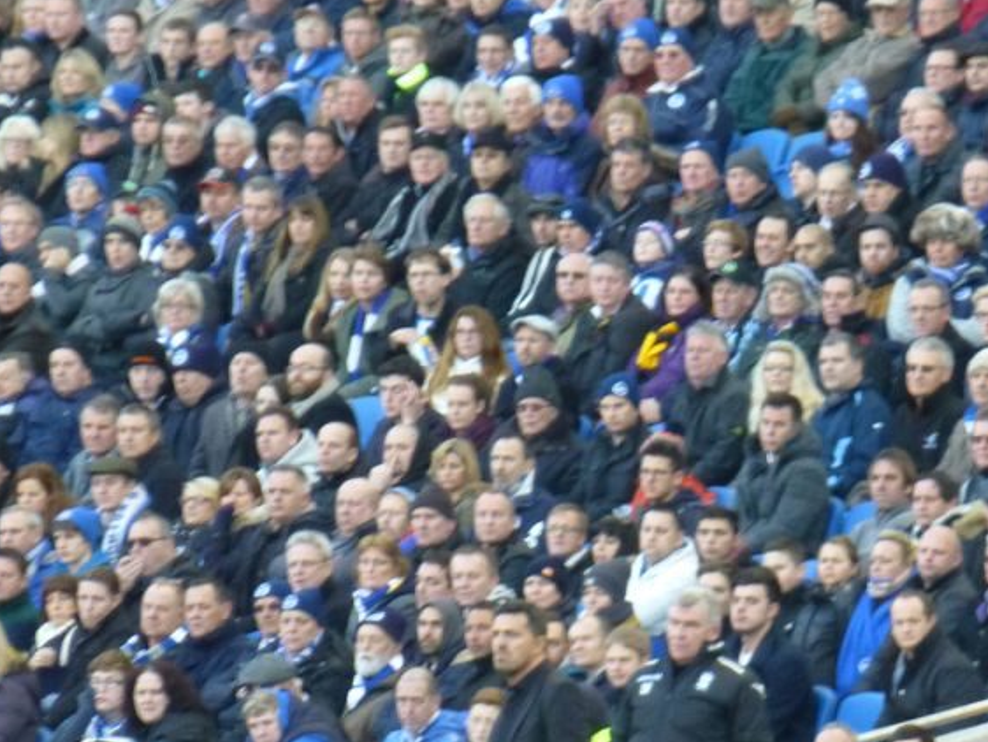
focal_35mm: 824
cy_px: 693
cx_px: 696
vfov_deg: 1.8
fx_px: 23528
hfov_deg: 2.4
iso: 400
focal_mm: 68.9
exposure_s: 1/40
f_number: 5.9
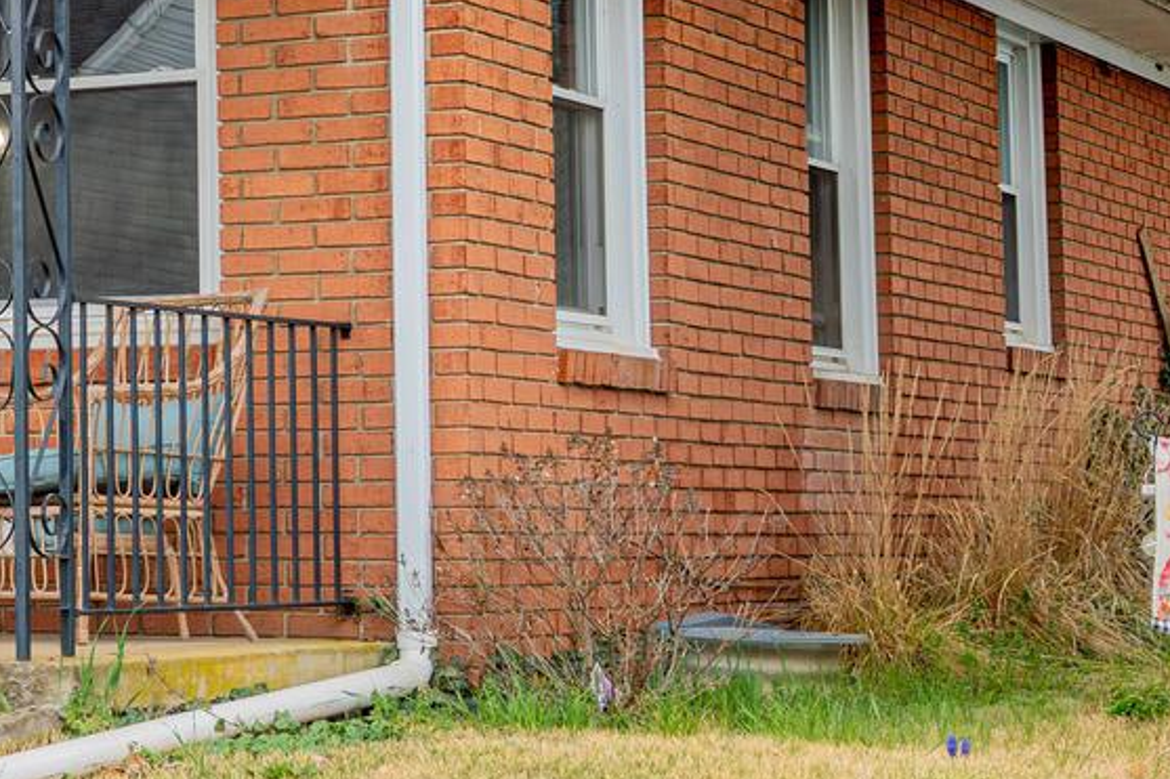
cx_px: -456
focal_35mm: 116
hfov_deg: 16.5
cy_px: 140
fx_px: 3763
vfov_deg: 11.8
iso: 100
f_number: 8
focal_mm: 31.5
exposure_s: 1/80
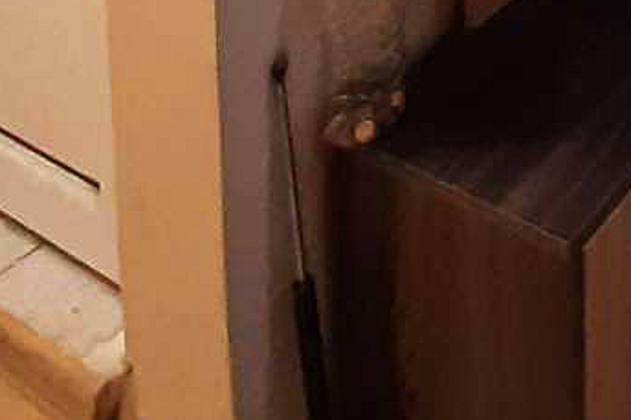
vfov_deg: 14.4
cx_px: 871
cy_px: -606
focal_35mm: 59
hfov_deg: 27.0
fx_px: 1034
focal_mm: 1.42
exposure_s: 1/25
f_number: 2.2
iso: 200
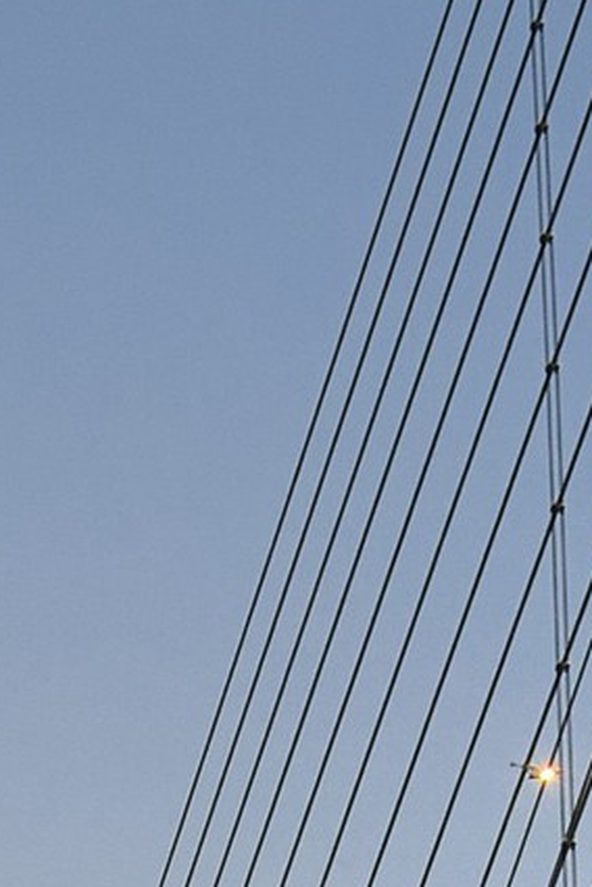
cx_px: -13
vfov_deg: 7.1
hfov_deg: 5.1
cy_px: 2311
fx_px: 6684
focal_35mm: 271
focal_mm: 48
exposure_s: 1/100
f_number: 6.3
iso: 800
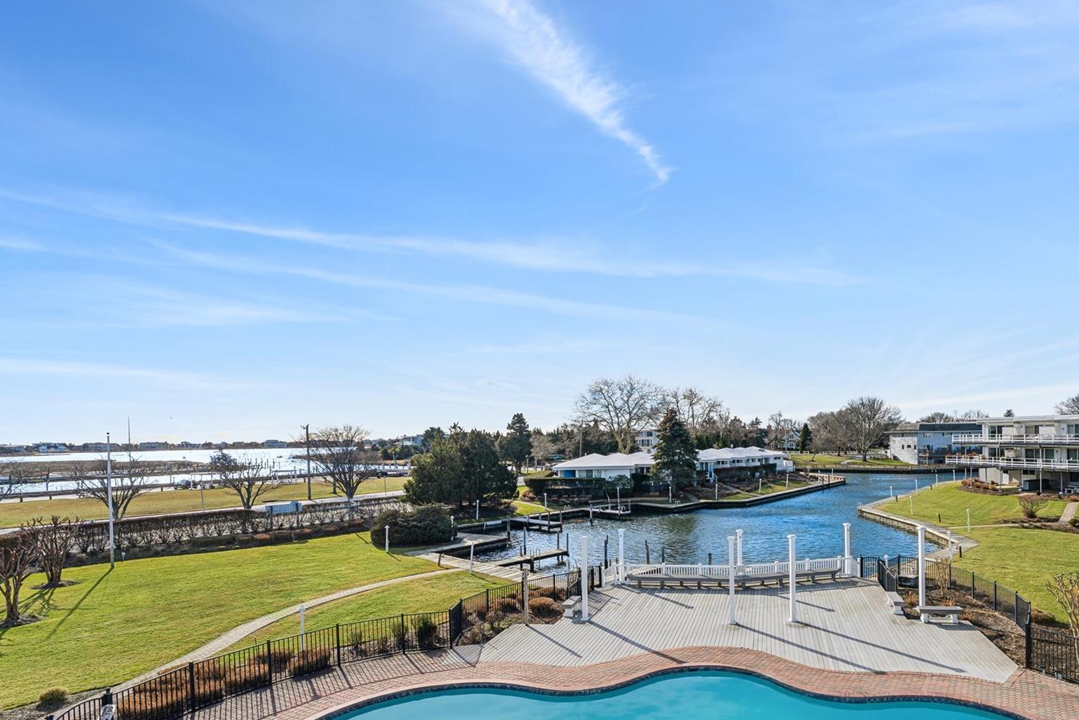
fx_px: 569
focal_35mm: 19
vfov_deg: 63.6
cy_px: 450
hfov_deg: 84.5
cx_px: 700
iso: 100
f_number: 10
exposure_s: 1/250
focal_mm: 14
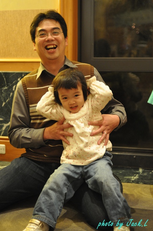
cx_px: 76
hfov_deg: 25.7
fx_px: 336
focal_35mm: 52
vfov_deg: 37.9
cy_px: 116
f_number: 2
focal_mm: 35
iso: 1600
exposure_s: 1/40
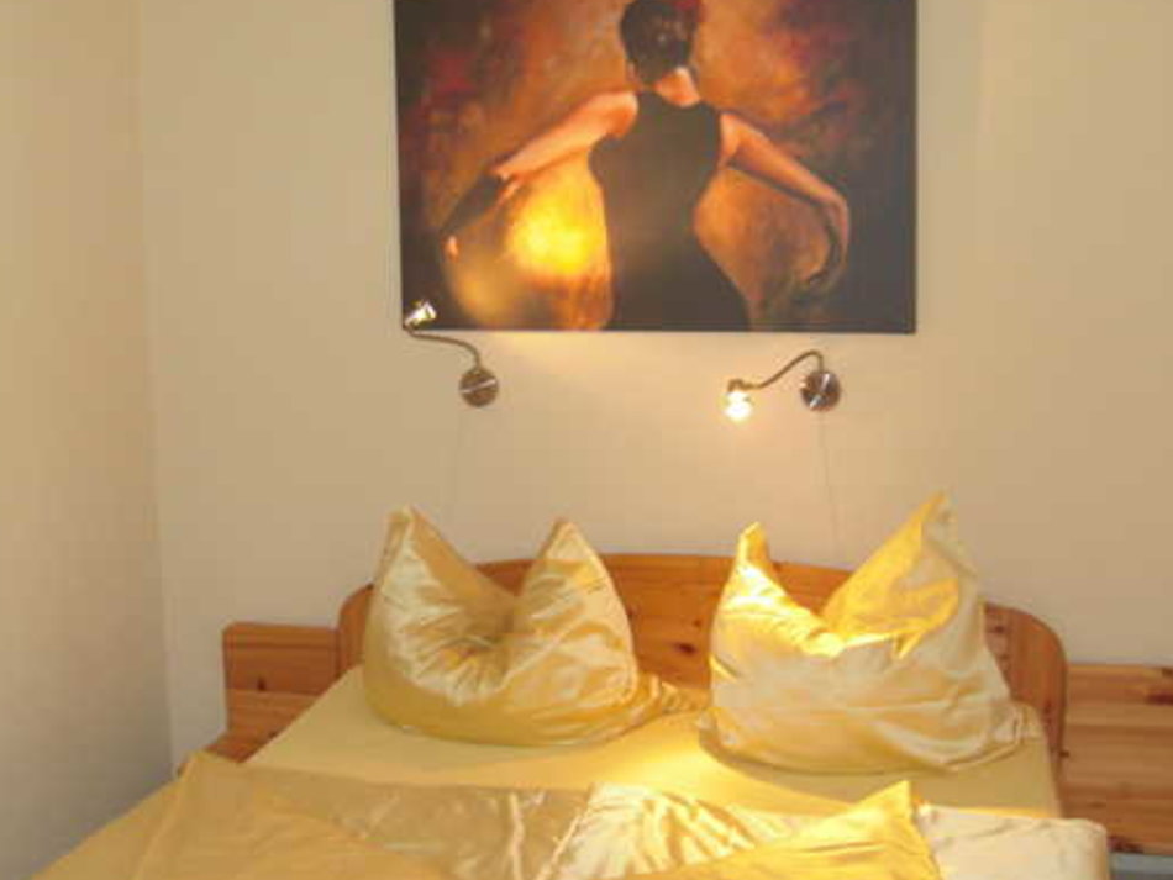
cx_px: 514
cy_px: 430
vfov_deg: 30.3
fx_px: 1627
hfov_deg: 39.6
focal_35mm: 48
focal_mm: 6.2
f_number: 2.7
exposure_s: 1/60
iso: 200
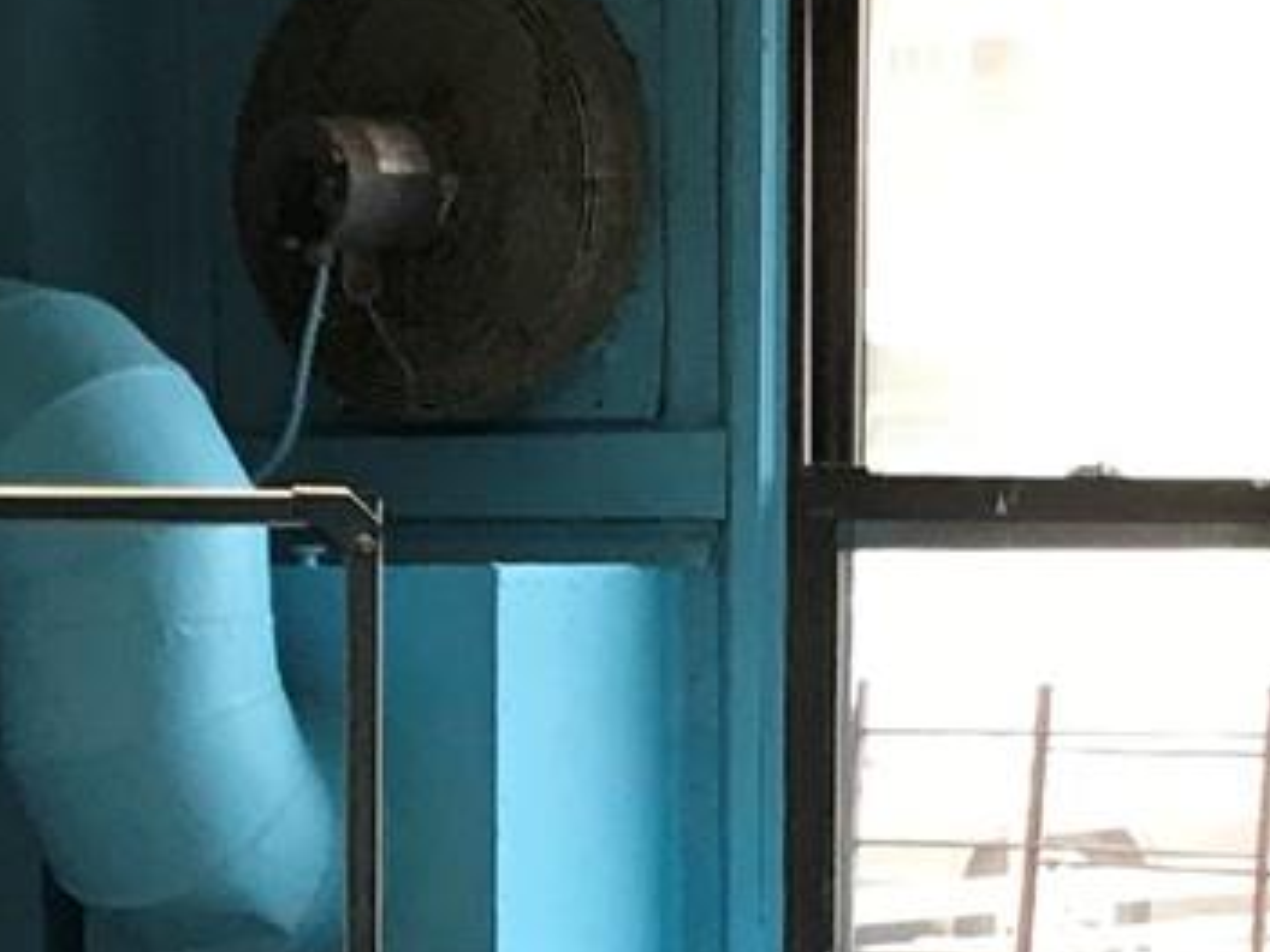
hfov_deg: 12.1
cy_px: 1212
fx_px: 5980
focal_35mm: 163
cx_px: 487
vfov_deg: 9.0
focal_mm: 3.99
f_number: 1.8
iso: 25
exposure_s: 1/30
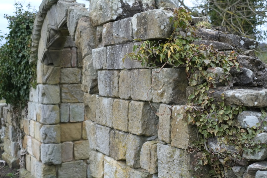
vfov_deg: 25.5
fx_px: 393
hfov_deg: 37.5
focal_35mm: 53
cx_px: 134
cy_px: 89
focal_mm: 35
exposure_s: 1/160
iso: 200
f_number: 3.6
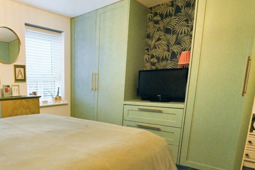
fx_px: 177
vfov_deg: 49.6
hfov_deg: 64.5
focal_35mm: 25
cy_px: 123
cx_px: 47
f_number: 10
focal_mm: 15
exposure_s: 1/30
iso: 6400
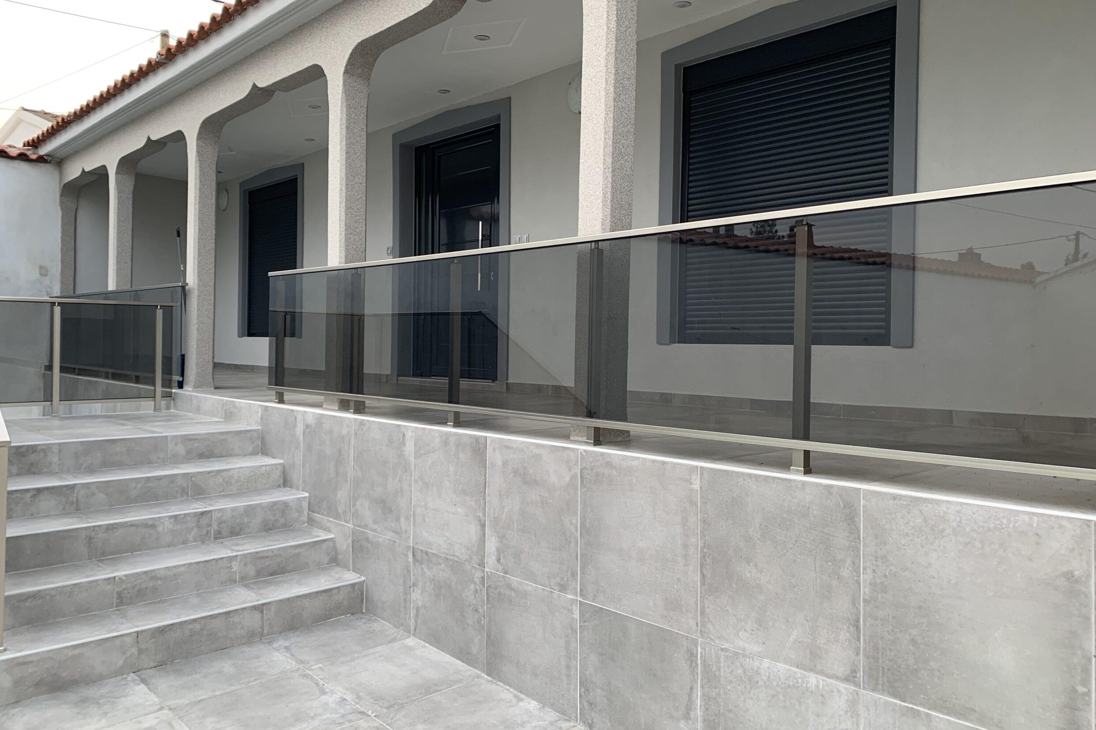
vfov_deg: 46.4
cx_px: 541
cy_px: 348
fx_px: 852
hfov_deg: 65.5
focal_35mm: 28
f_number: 1.8
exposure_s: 1/121
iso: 50
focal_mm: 4.25
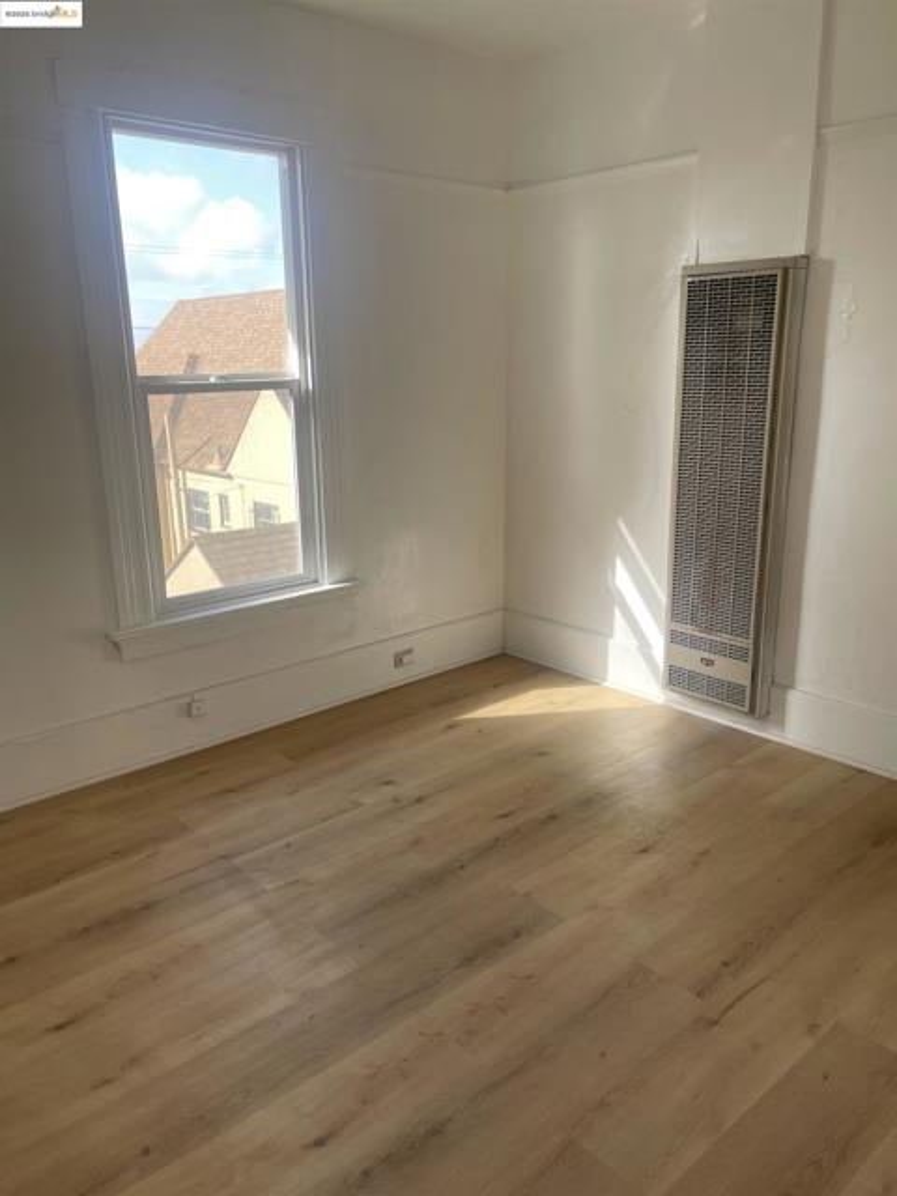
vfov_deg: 69.4
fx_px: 864
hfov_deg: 54.9
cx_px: 448
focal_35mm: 25
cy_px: 598
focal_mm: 5.1
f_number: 1.6
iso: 32
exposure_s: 1/246
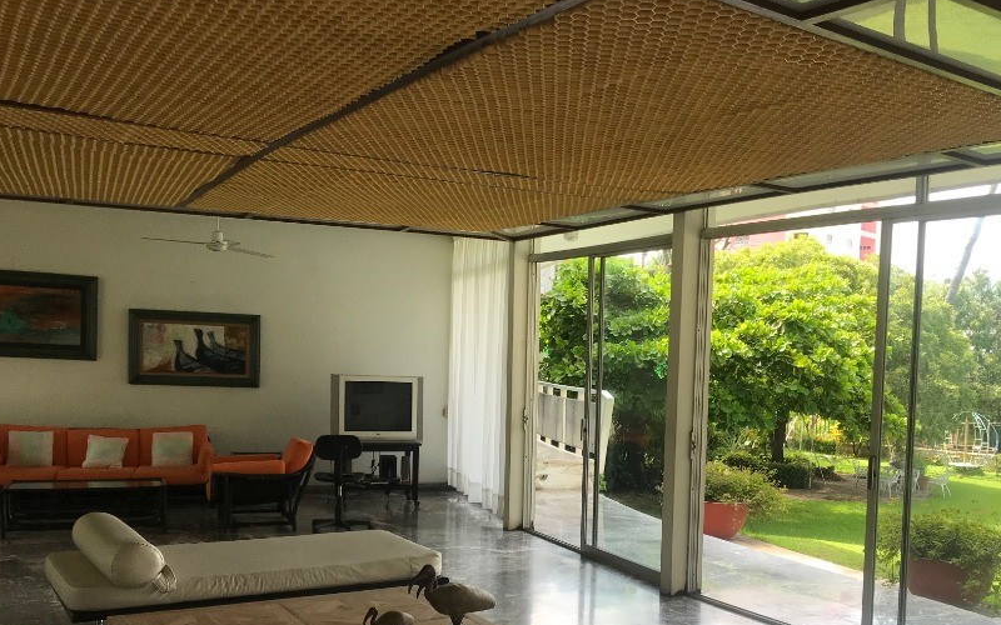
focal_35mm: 38
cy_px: 444
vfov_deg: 33.1
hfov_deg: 51.2
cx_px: 601
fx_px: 1037
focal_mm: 3.99
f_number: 1.8
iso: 20
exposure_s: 1/305
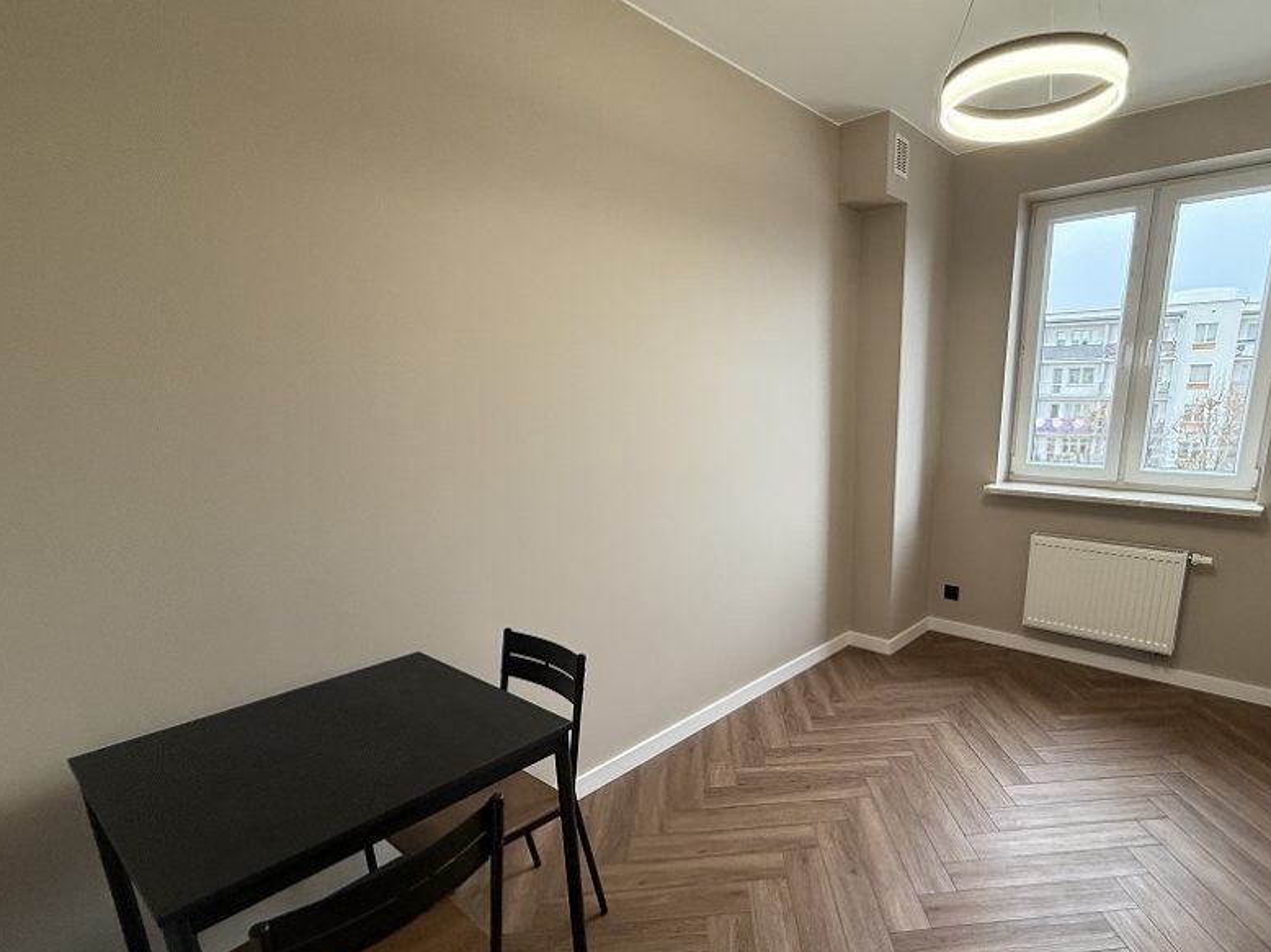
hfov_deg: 86.5
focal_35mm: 18
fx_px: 661
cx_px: 773
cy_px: 560
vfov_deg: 71.0
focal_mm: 2.22
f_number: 2.2
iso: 320
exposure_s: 1/99
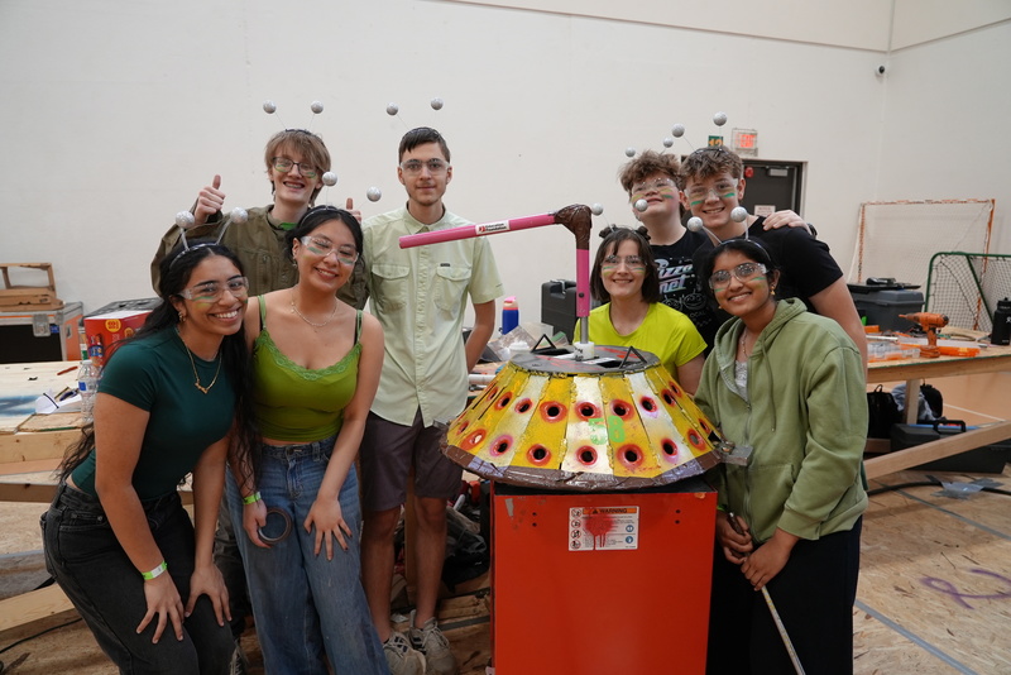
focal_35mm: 24
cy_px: 338
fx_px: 674
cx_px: 506
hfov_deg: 73.7
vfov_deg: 53.2
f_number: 4
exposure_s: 1/160
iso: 2000
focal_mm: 24
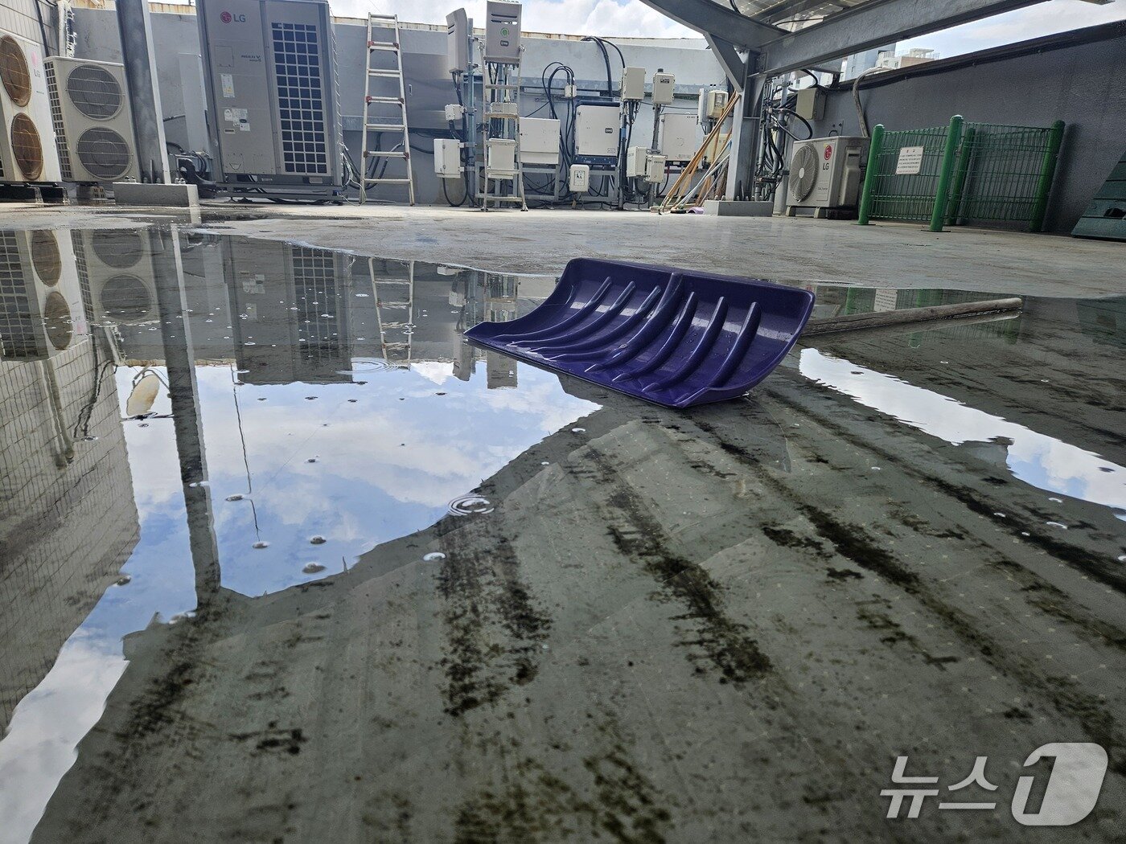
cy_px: 422
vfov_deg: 58.9
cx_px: 563
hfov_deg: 73.9
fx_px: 748
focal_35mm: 23
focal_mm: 5.4
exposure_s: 1/763
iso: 25
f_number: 1.8
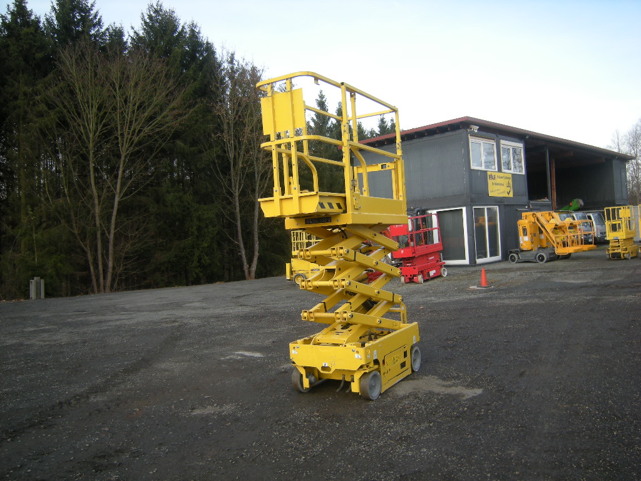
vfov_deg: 49.7
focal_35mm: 28
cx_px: 320
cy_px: 240
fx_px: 518
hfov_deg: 63.4
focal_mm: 4.7
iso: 64
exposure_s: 1/157
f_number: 2.8
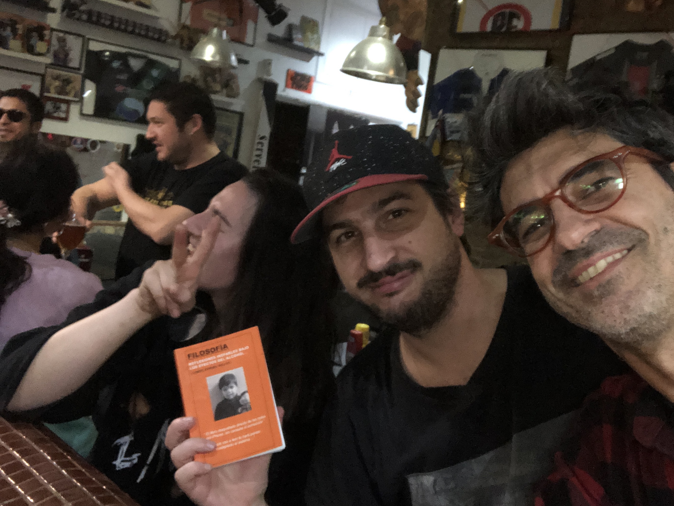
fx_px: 701
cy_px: 225
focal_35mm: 36
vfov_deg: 39.6
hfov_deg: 51.2
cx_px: 379
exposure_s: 1/17
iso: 400
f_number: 2.2
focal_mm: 2.87
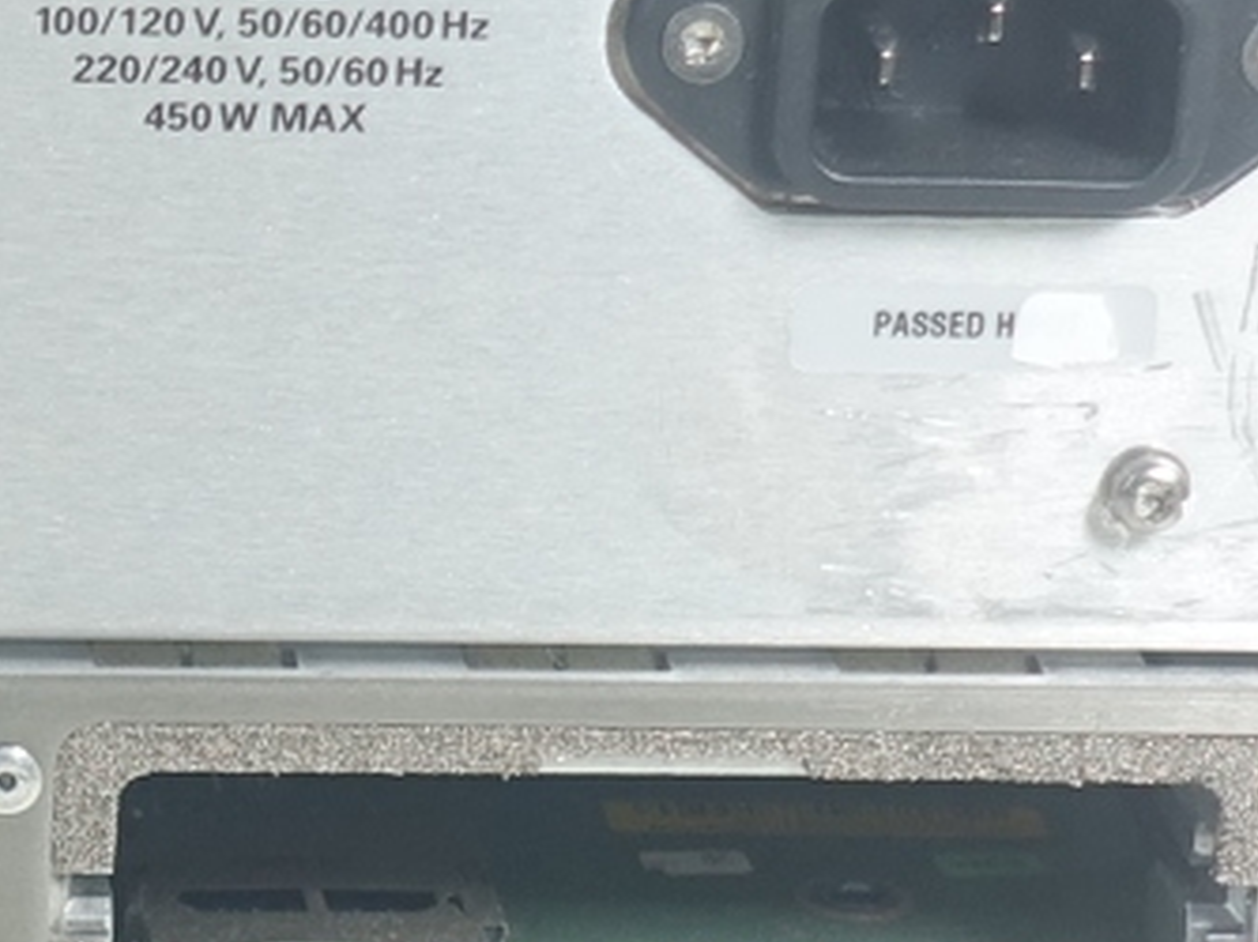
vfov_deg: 5.0
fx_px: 10713
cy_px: 910
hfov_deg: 6.6
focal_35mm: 295
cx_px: -908
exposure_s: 1/60
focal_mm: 18.51
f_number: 2.8
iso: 125
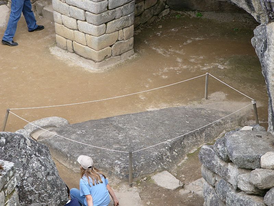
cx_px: 137
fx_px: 1235
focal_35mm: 156
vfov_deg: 9.5
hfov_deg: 12.7
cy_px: 103
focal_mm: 25.9
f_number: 3.7
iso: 50
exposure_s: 1/125
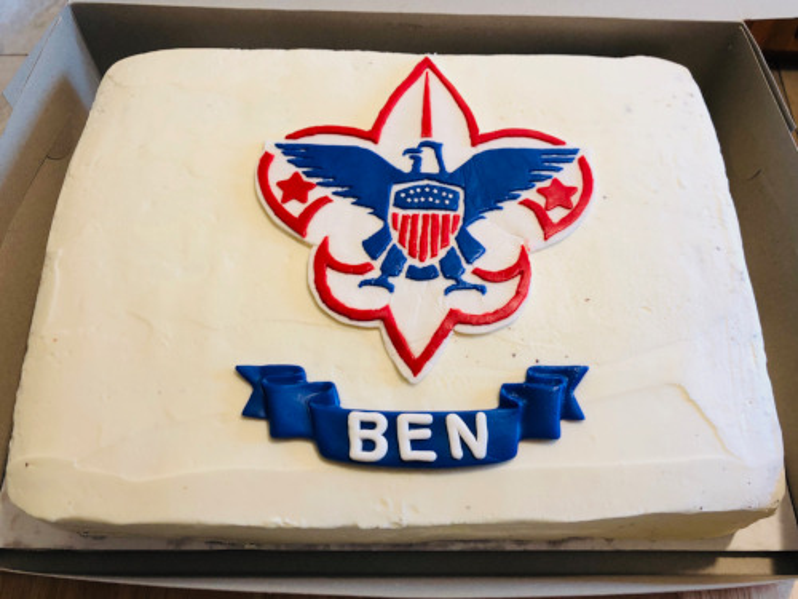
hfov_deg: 63.4
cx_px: 399
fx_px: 645
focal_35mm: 28
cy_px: 300
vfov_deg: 49.7
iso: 32
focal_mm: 4
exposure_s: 1/24
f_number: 1.8
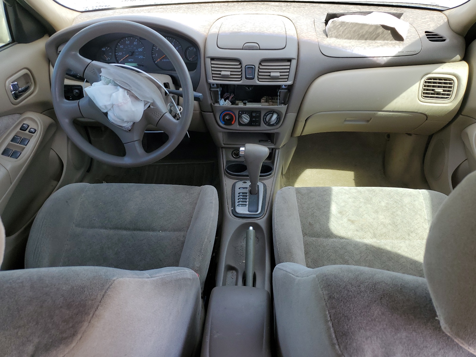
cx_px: 238
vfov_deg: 53.1
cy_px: 178
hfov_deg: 67.3
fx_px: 358
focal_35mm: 26
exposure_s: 1/175
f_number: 1.5
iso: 50
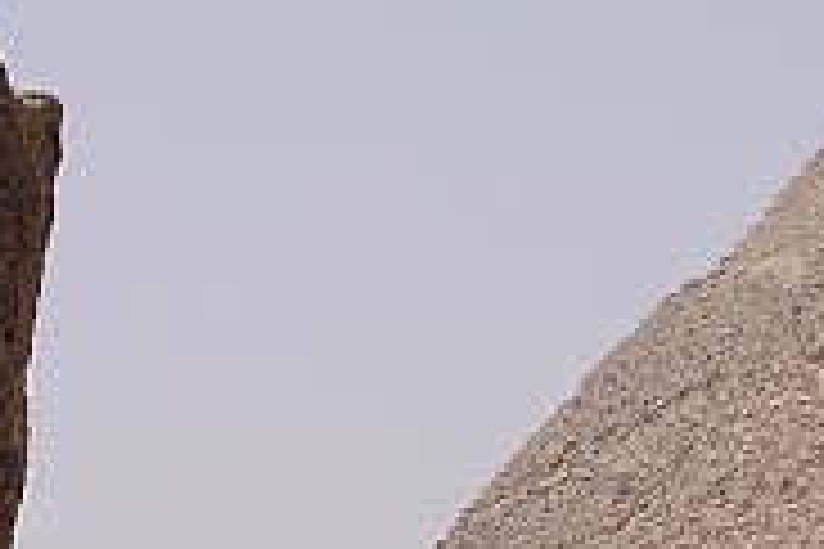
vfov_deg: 4.3
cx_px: 1060
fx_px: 7324
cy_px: 371
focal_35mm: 320
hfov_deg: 6.4
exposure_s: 1/1000
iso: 200
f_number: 7.1
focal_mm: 50
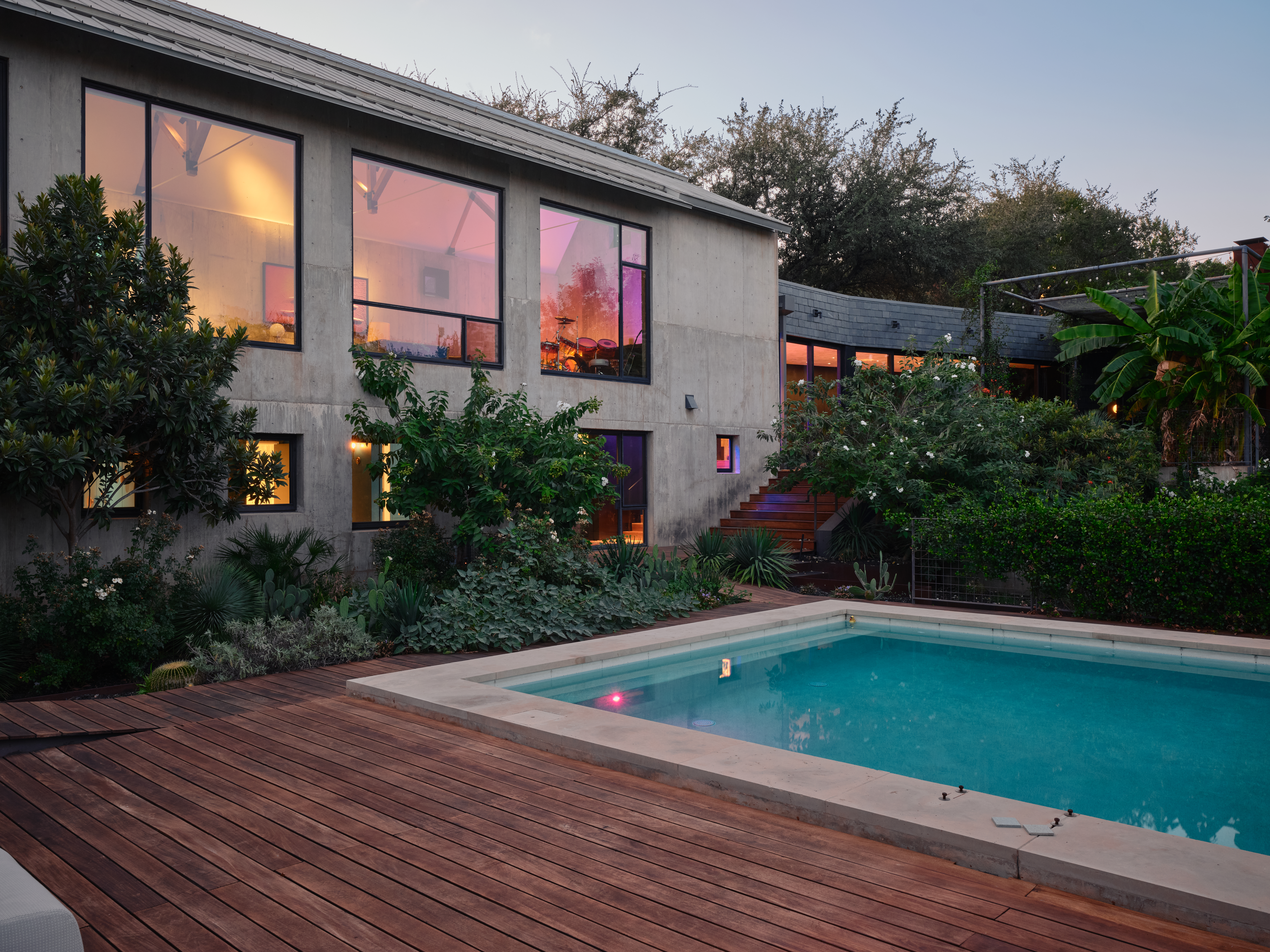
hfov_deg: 67.3
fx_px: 954
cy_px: 476
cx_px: 635
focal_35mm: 26
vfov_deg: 53.1
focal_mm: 33.5
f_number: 13
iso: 400
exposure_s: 3
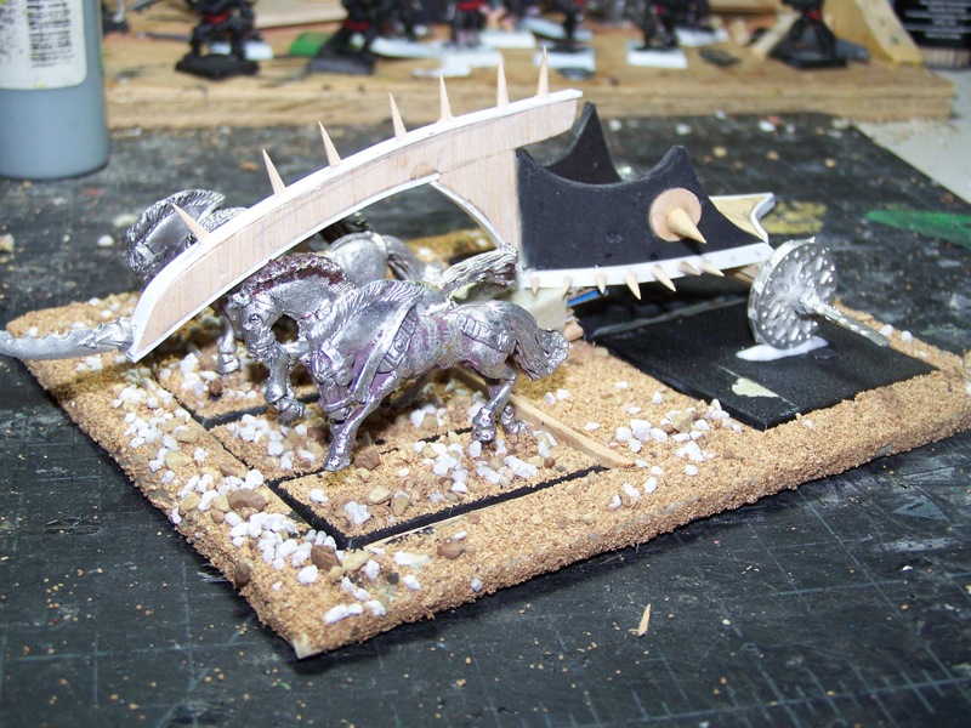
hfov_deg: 34.3
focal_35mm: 56
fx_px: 1571
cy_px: 364
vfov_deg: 26.1
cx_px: 486
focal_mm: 9.3
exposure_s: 1/60
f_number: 3.1
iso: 80
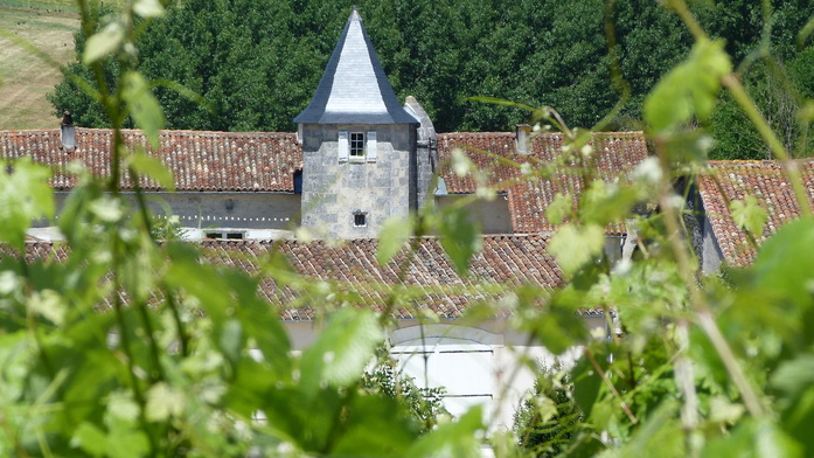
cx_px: 384
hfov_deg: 5.6
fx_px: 8396
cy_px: 215
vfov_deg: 3.1
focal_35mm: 389
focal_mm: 55.9
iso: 80
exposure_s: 1/320
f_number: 5.6
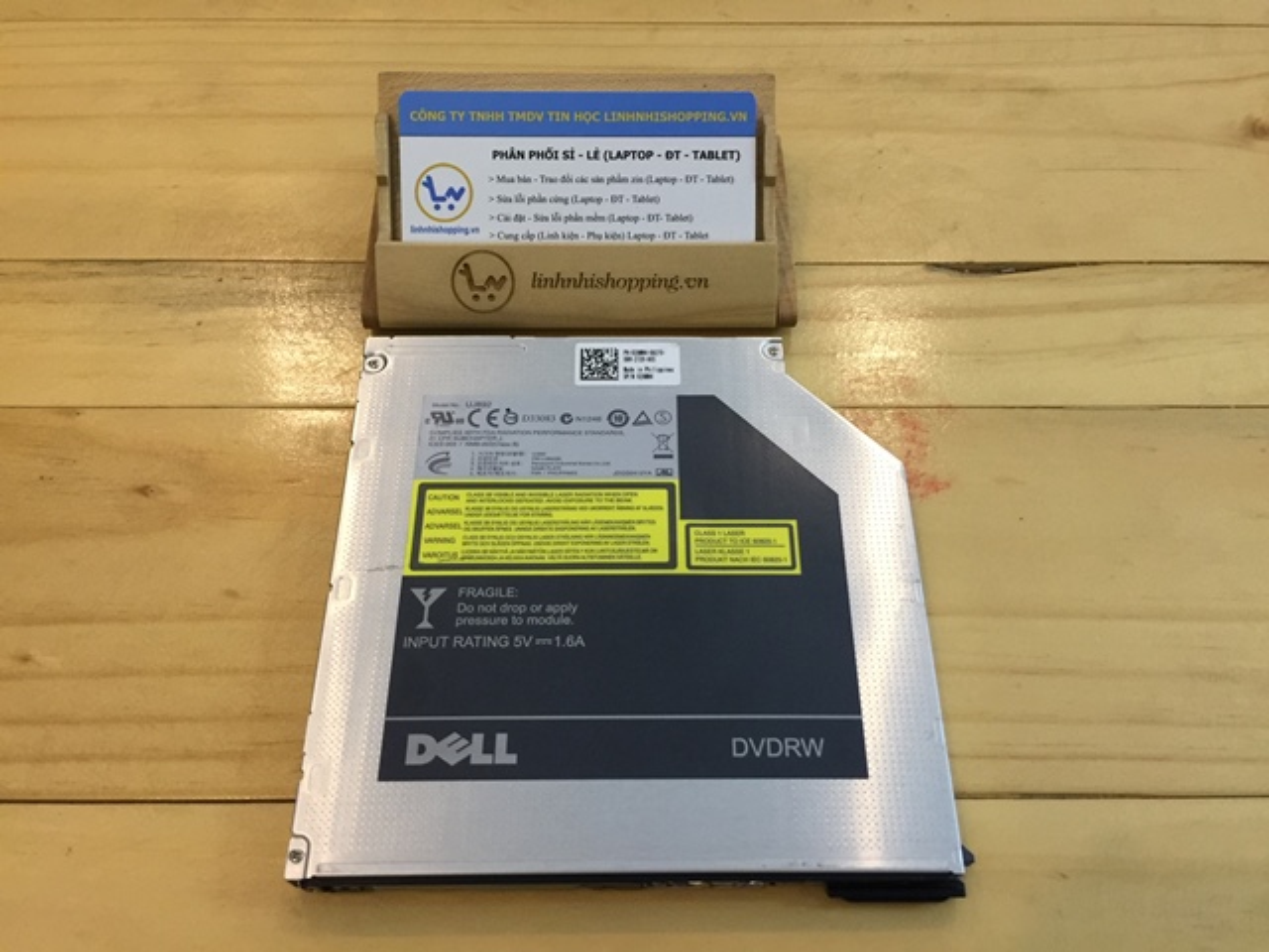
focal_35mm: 29
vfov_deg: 48.2
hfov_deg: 61.7
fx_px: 1063
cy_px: 476
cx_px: 634
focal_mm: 4.15
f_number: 2.2
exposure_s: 1/17
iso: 125
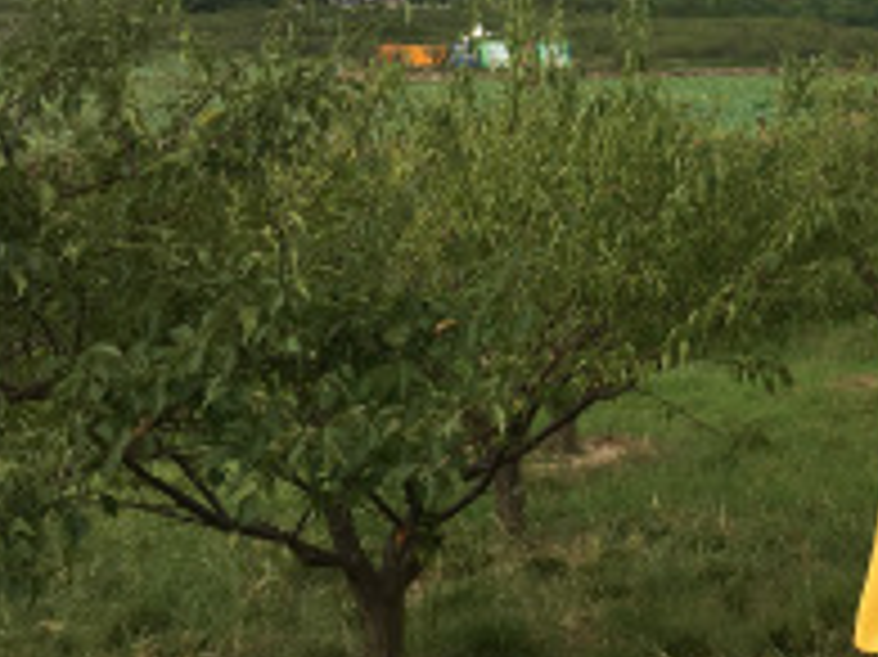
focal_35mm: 79
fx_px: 2003
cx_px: 986
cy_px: 61
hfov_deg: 23.1
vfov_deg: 18.3
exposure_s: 1/416
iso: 25
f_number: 2.2
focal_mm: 4.15
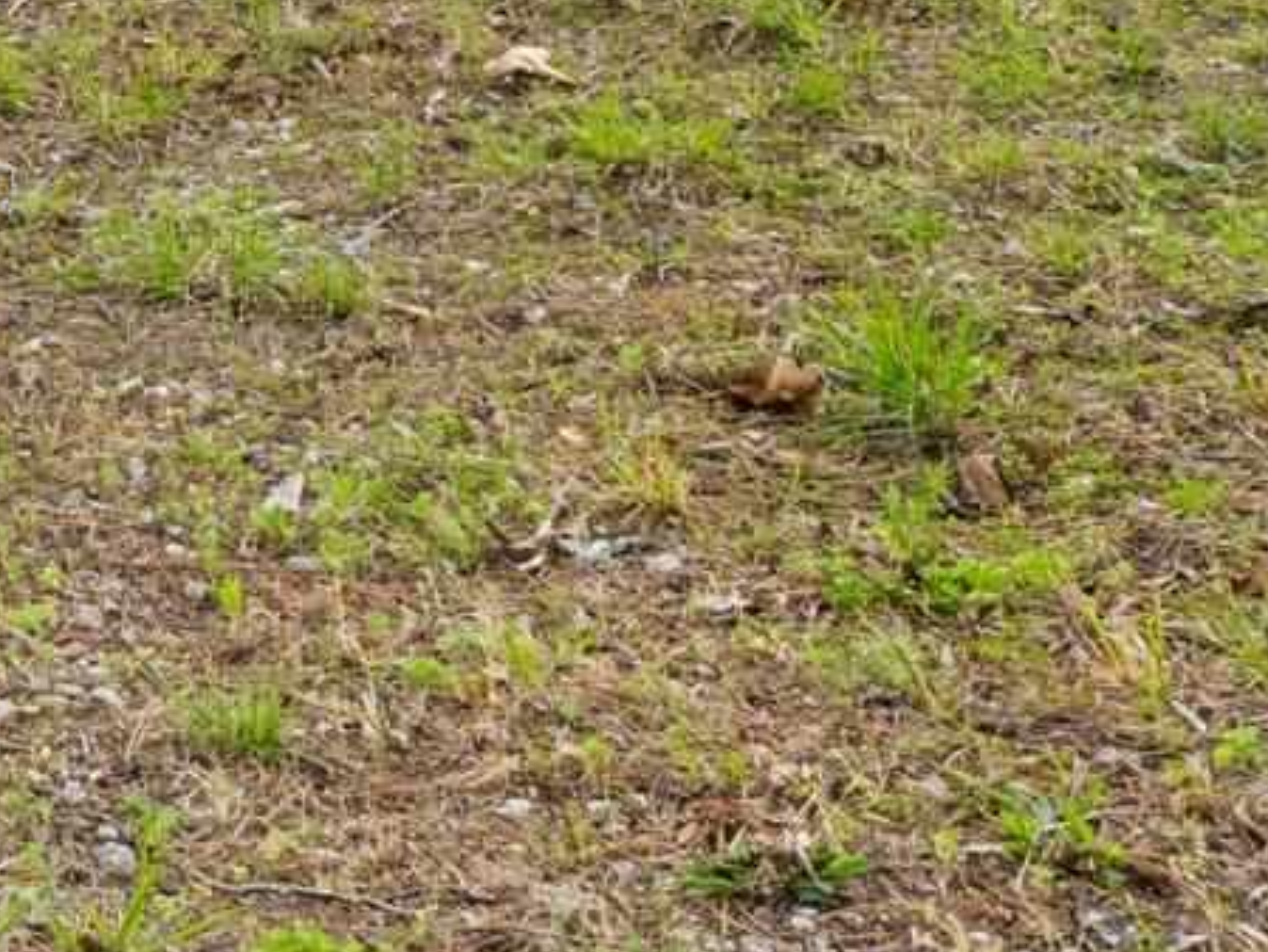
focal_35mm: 110
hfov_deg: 15.9
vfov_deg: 11.6
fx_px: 4028
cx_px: -799
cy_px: -1143
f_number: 9
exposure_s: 1/60
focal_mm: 13.7
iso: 250
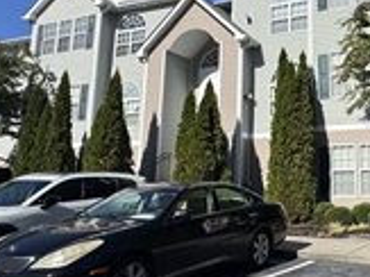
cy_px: 83
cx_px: 320
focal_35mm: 43
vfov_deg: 33.1
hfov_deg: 41.1
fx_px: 459
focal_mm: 2.22
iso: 50
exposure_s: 1/2770
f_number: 2.2
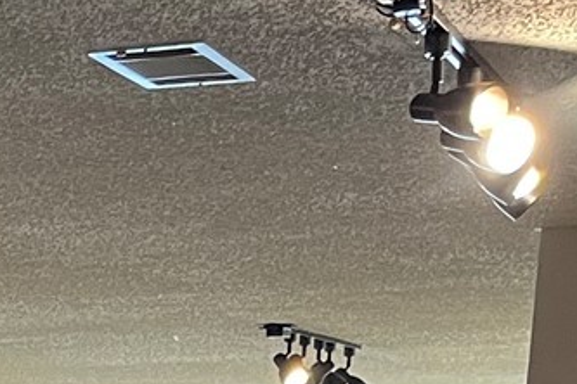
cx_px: -797
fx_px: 2500
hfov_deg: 11.1
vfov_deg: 8.2
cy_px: 898
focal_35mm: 156
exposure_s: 1/60
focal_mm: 5.1
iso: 200
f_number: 1.6
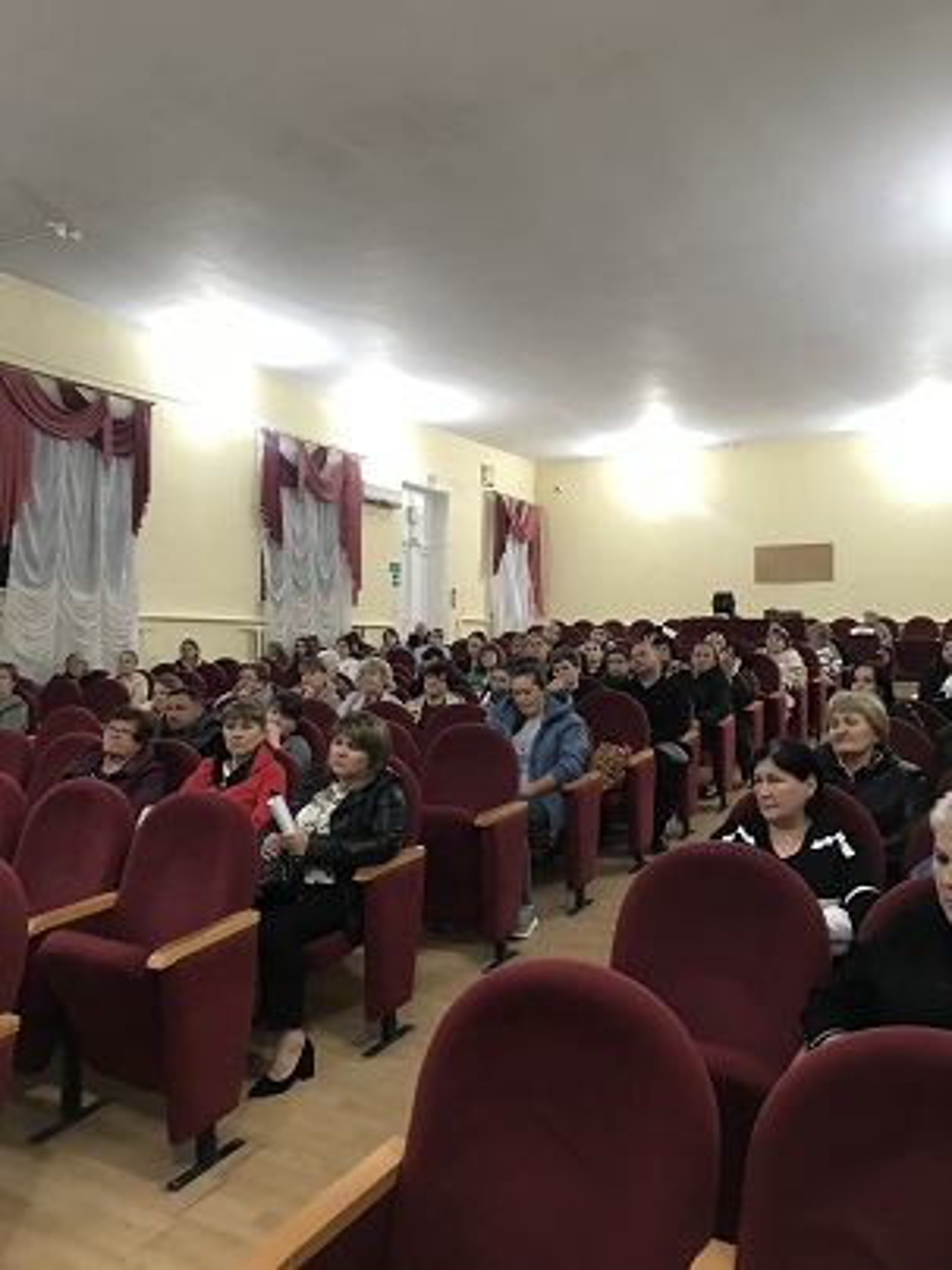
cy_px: 635
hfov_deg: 49.7
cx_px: 476
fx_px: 1027
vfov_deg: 63.4
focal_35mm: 28
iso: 80
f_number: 1.8
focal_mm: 3.99
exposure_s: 1/17
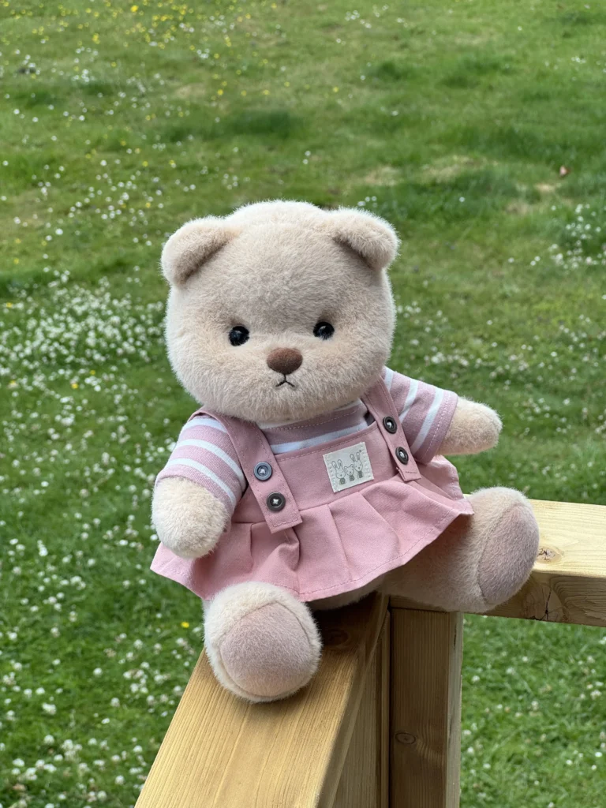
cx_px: 303
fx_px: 1797
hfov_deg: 19.1
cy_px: 404
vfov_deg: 25.3
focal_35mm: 77
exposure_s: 1/162
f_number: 2.8
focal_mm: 9
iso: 25
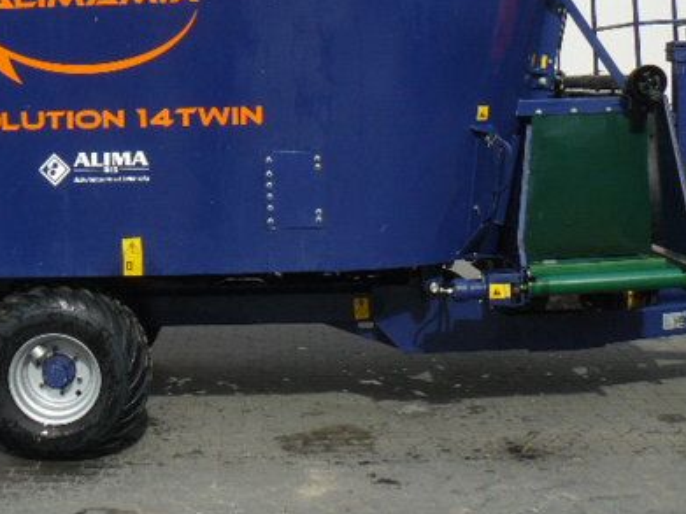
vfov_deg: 24.4
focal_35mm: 59
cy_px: 107
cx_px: 168
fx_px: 1169
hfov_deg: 32.1
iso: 100
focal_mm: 6
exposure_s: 1/320
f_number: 5.6
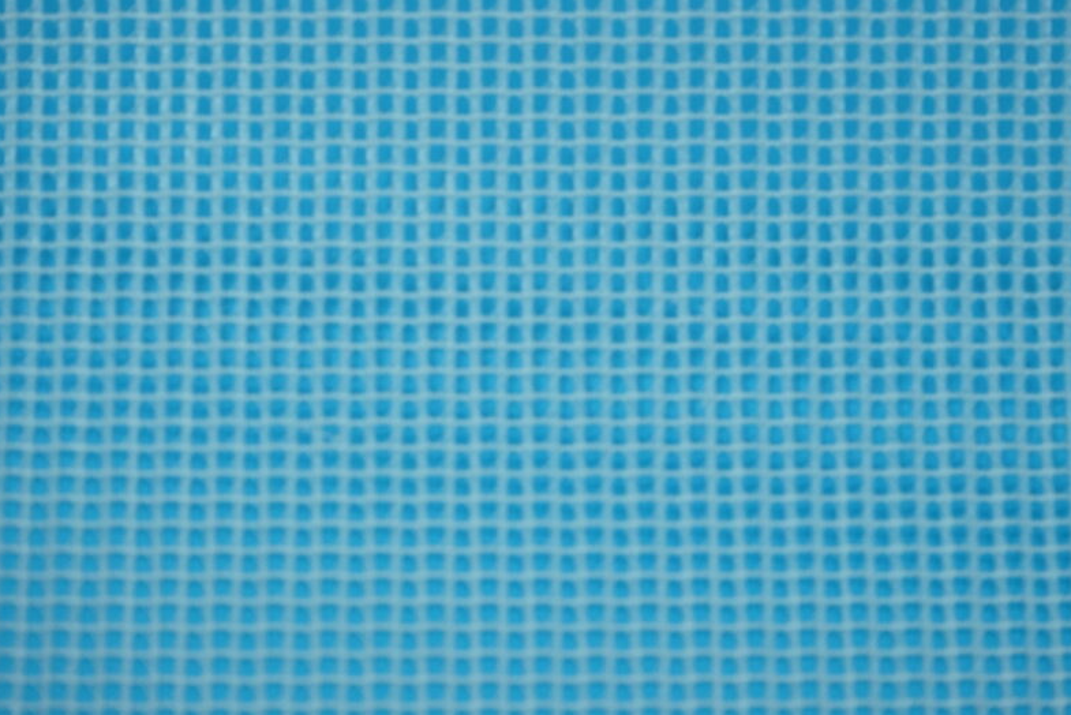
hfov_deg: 22.6
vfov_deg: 15.2
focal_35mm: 90
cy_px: 302
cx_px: 595
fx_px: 2678
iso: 1600
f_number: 8
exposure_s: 1/160
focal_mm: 69
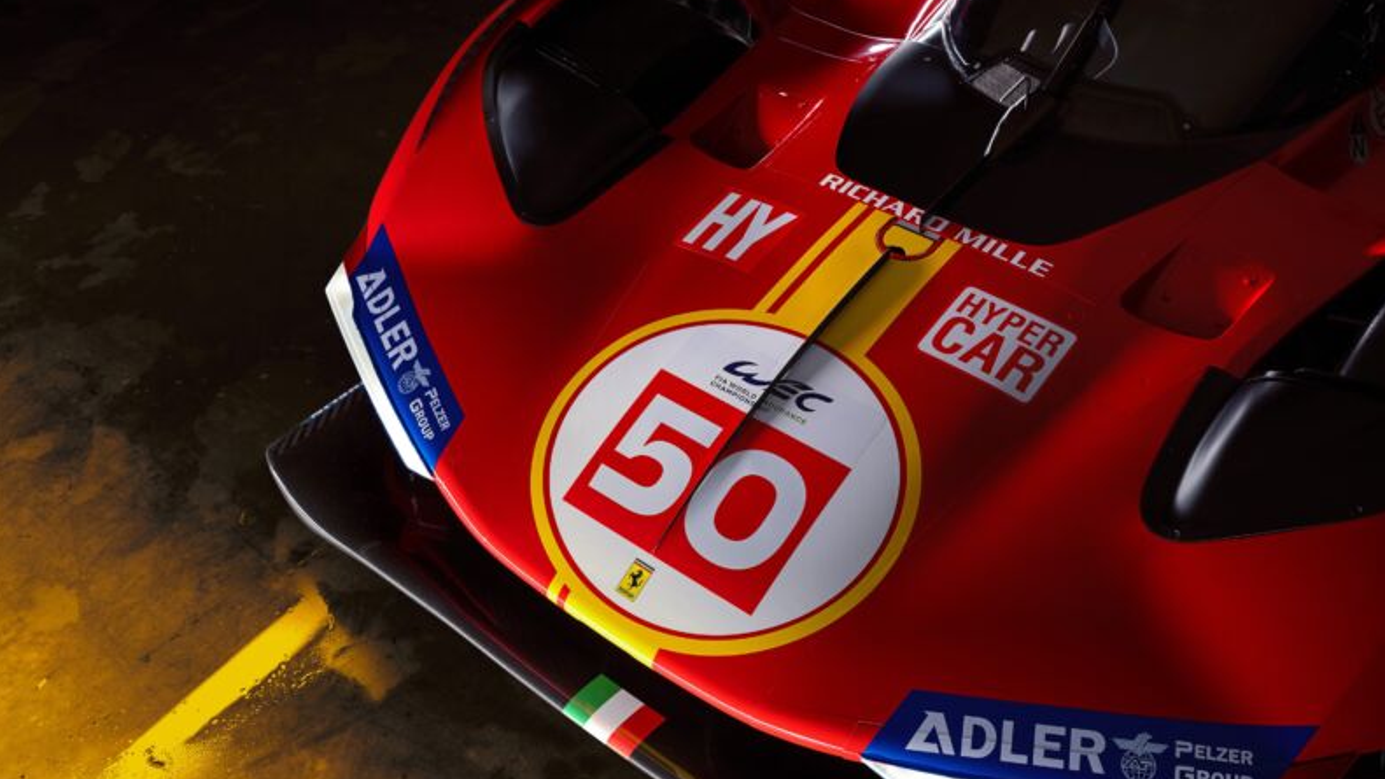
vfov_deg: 32.5
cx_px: 690
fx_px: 1338
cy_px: 411
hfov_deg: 54.7
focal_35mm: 36
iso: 64
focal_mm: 34.4
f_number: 8
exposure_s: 6
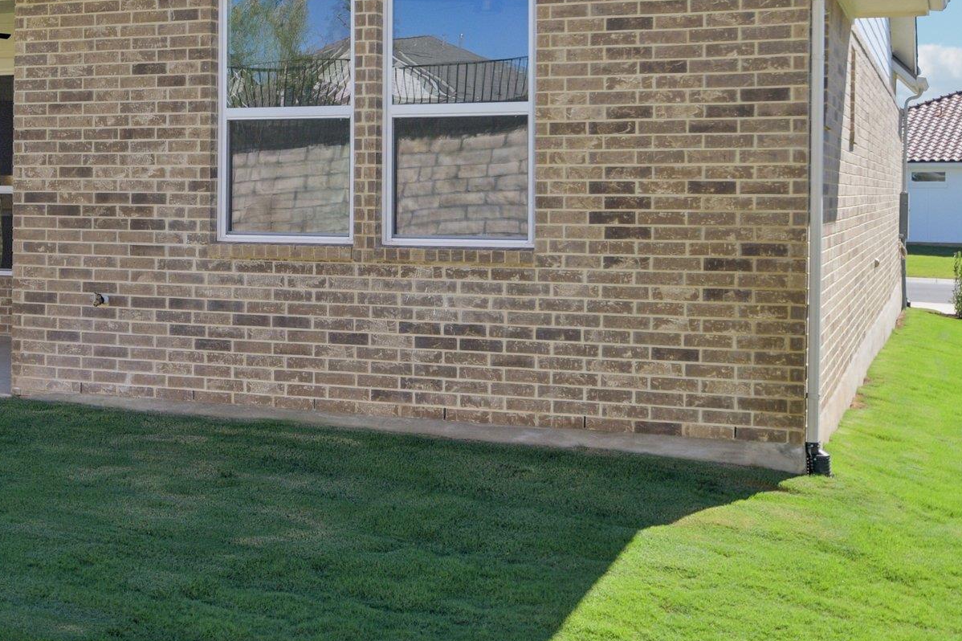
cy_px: 139
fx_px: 1416
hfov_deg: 36.1
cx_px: 173
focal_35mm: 53
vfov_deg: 25.1
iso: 400
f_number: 8
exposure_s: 1/320
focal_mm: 21
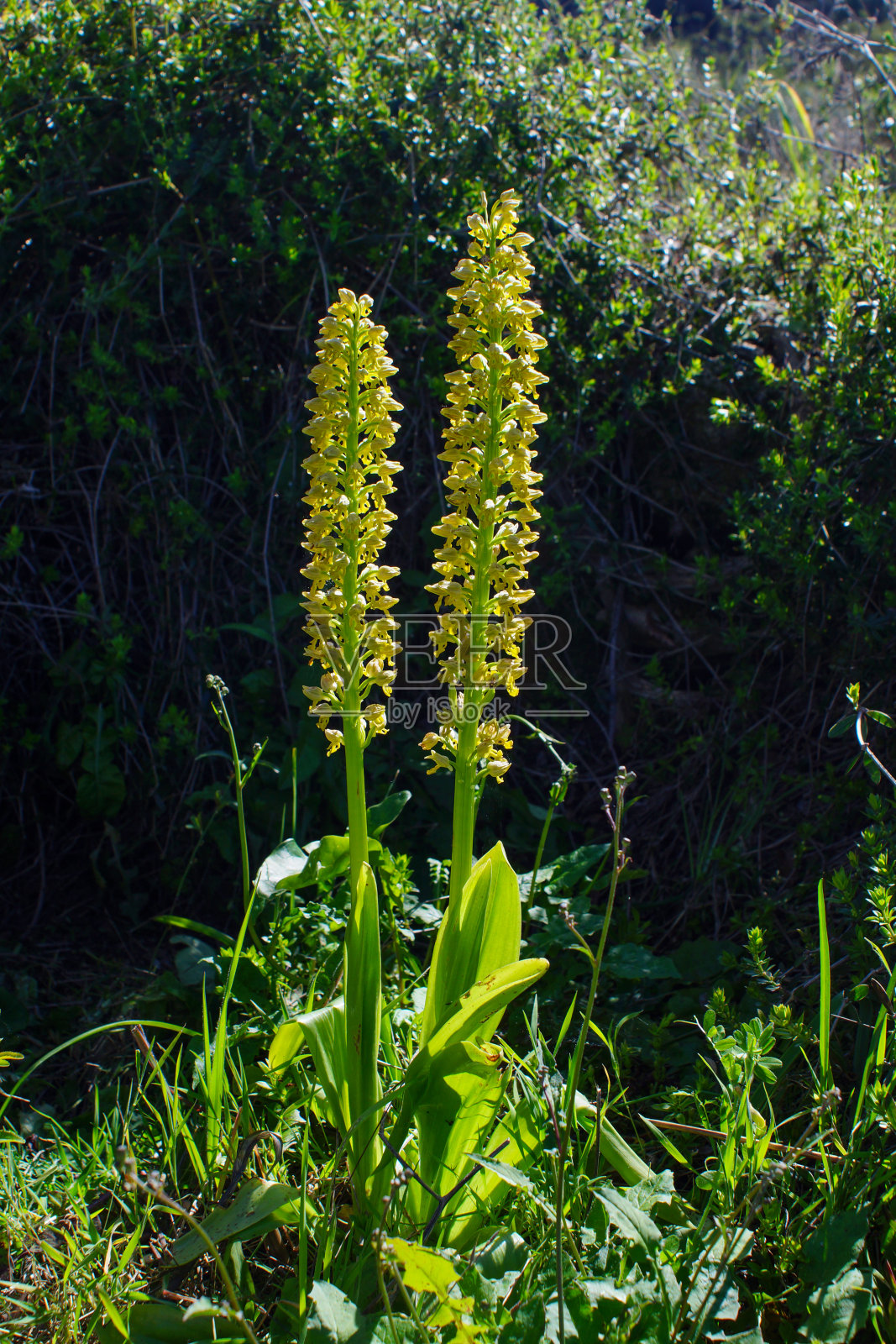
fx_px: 1568
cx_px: 448
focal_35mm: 42
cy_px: 672
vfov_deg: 46.4
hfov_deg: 31.9
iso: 100
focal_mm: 28
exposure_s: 1/250
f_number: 8
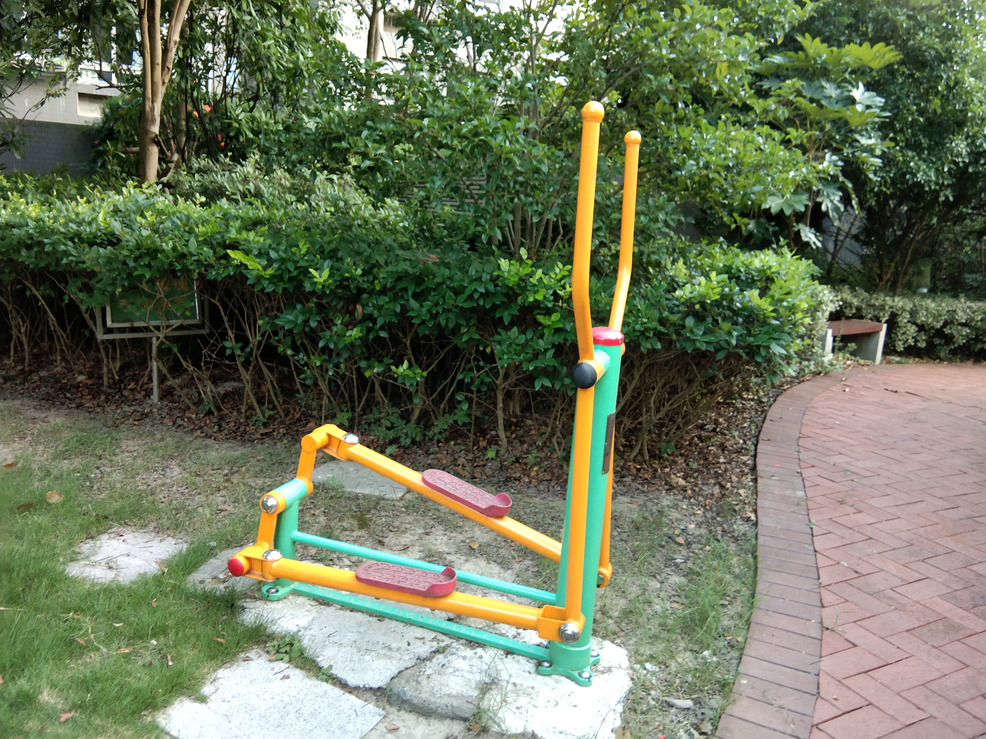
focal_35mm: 31
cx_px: 493
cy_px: 370
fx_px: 883
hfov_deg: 58.4
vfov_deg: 45.4
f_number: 2.2
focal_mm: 3.69
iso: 160
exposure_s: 1/50
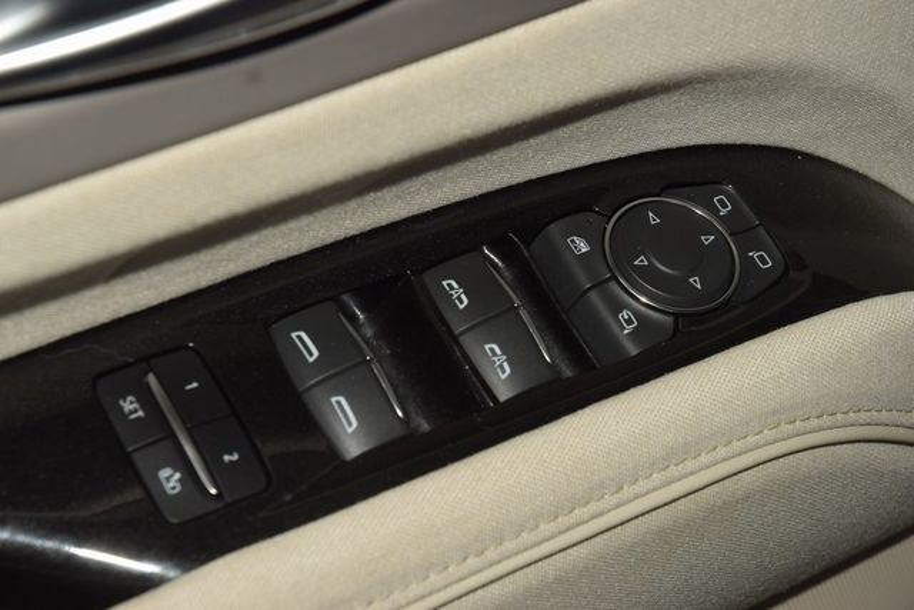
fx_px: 2666
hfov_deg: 19.5
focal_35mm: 105
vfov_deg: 13.0
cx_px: 457
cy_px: 305
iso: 100
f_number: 8
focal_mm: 70
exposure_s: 1/125
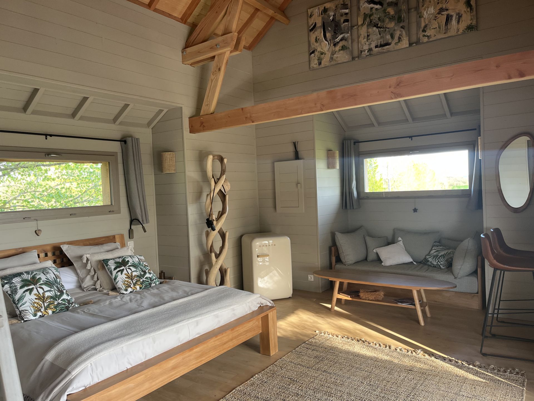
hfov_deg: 67.3
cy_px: 200
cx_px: 267
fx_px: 401
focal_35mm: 26
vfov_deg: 53.1
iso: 100
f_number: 1.6
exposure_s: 1/121
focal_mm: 5.1
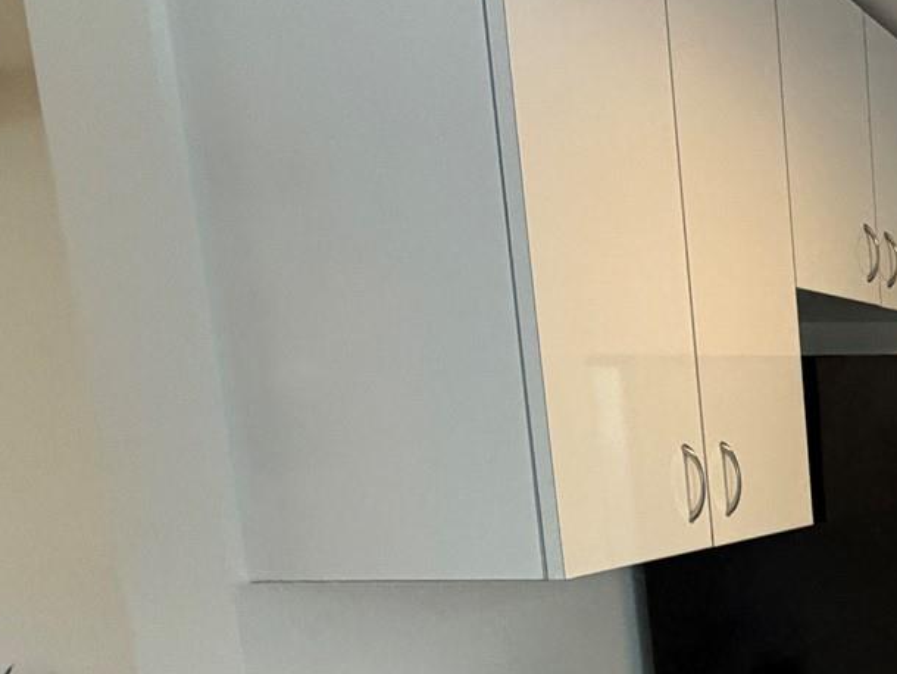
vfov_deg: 29.7
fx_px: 1218
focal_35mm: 47
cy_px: 593
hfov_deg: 27.7
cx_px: 1341
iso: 400
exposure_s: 1/60
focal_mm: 2.22
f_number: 2.2
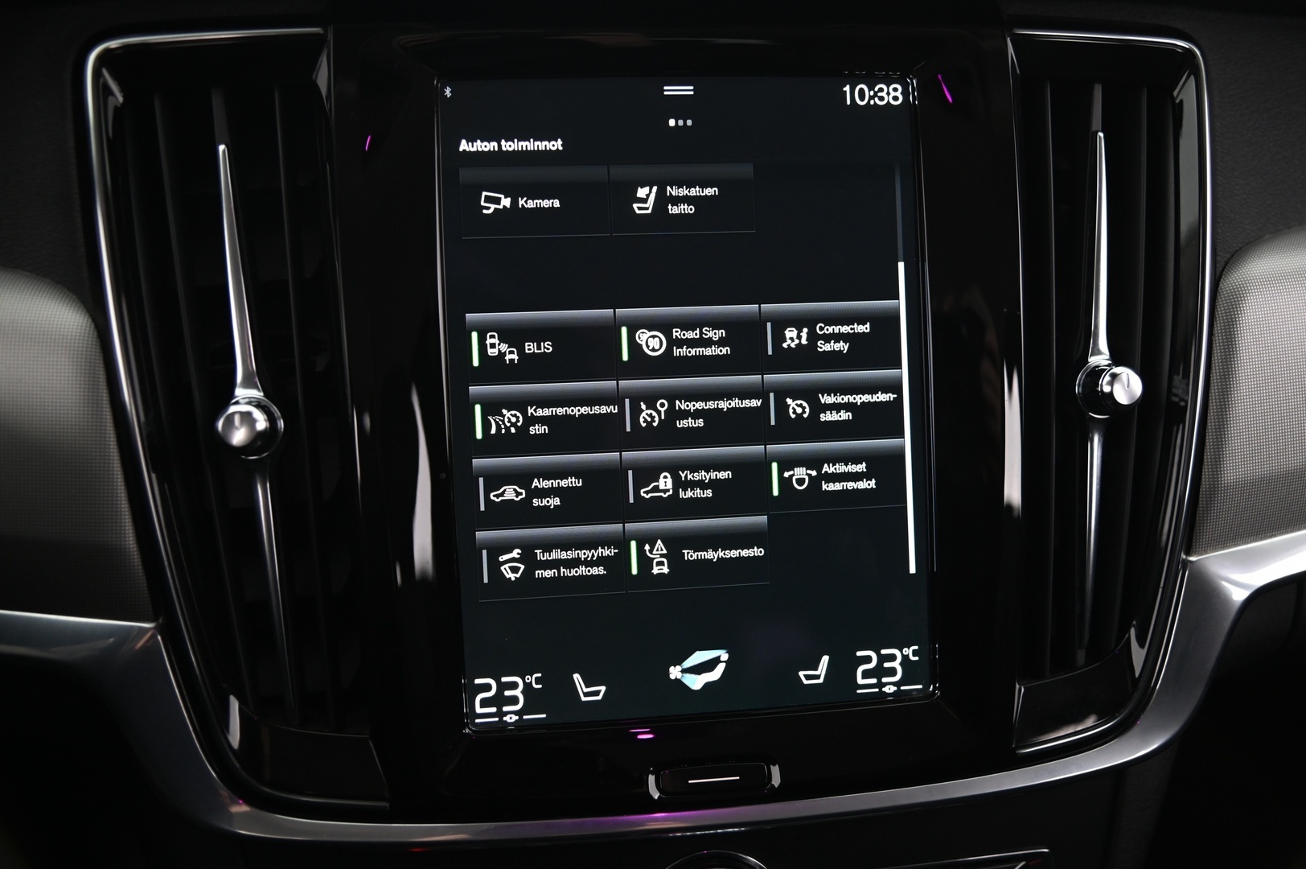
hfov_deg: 54.5
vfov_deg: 37.8
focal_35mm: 35
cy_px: 434
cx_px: 653
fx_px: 1269
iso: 2000
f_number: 4
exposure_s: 1/20
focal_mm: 35
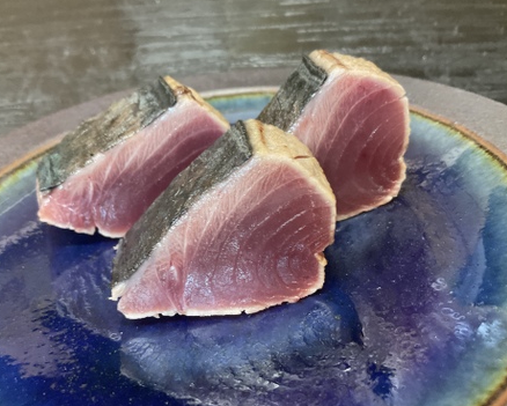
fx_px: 465
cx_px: 233
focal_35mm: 31
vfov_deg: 47.2
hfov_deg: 57.1
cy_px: 200
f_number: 1.8
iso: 160
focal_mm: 3
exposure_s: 1/60
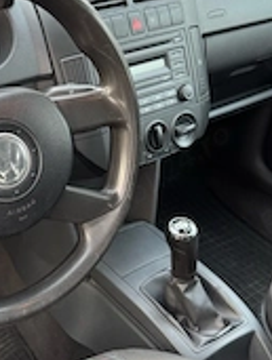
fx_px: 585
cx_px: 40
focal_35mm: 56
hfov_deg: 25.6
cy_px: 202
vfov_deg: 34.2
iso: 250
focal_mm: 6.76
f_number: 1.78
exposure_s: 1/60
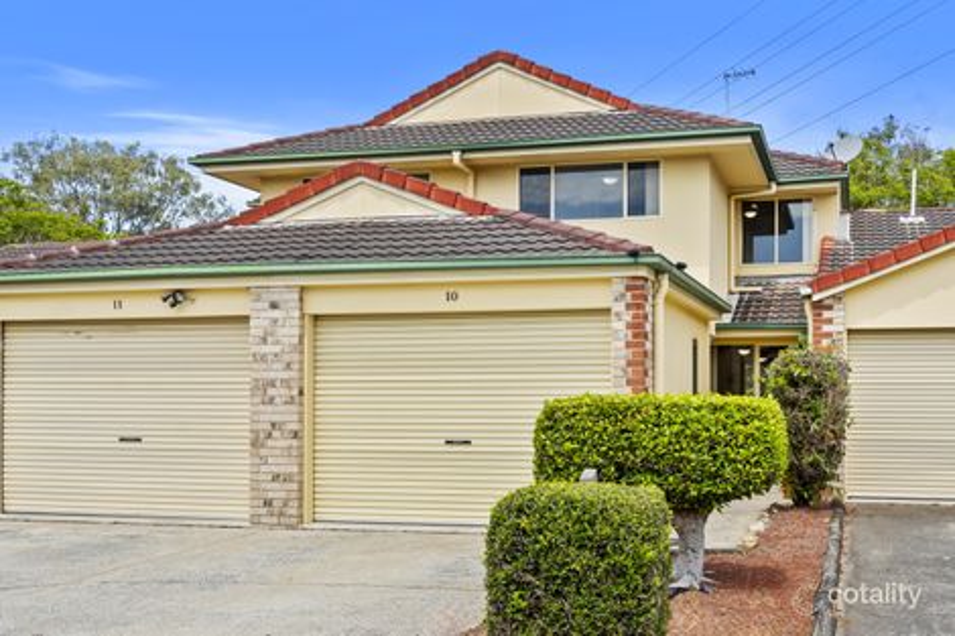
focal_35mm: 35
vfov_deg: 37.8
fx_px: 928
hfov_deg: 54.5
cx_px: 478
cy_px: 318
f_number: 6.3
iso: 200
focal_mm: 35
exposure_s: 1/200
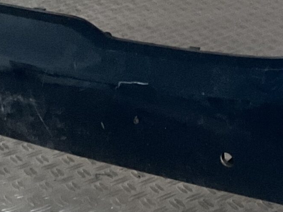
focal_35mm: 112
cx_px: 331
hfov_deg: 16.9
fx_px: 915
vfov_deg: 13.2
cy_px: 88
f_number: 1.8
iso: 400
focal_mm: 3
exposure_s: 1/25
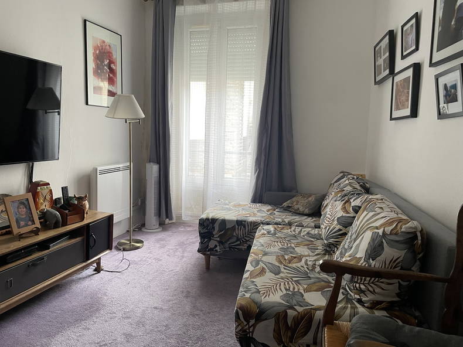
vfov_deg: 53.0
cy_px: 174
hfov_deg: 67.3
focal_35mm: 26
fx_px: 348
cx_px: 232
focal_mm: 4.2
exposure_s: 1/60
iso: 125
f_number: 1.6
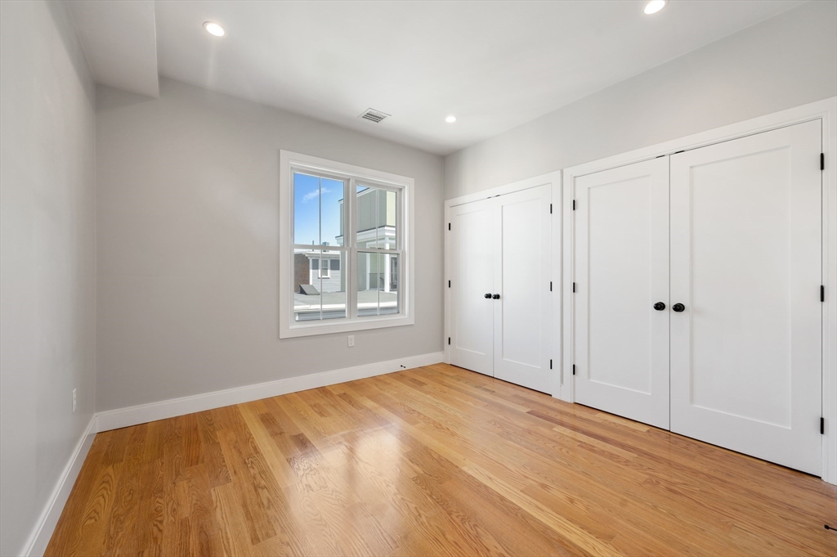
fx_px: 325
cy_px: 278
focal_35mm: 14
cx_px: 418
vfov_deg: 81.1
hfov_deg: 104.3
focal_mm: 14
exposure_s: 1/8
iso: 100
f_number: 8
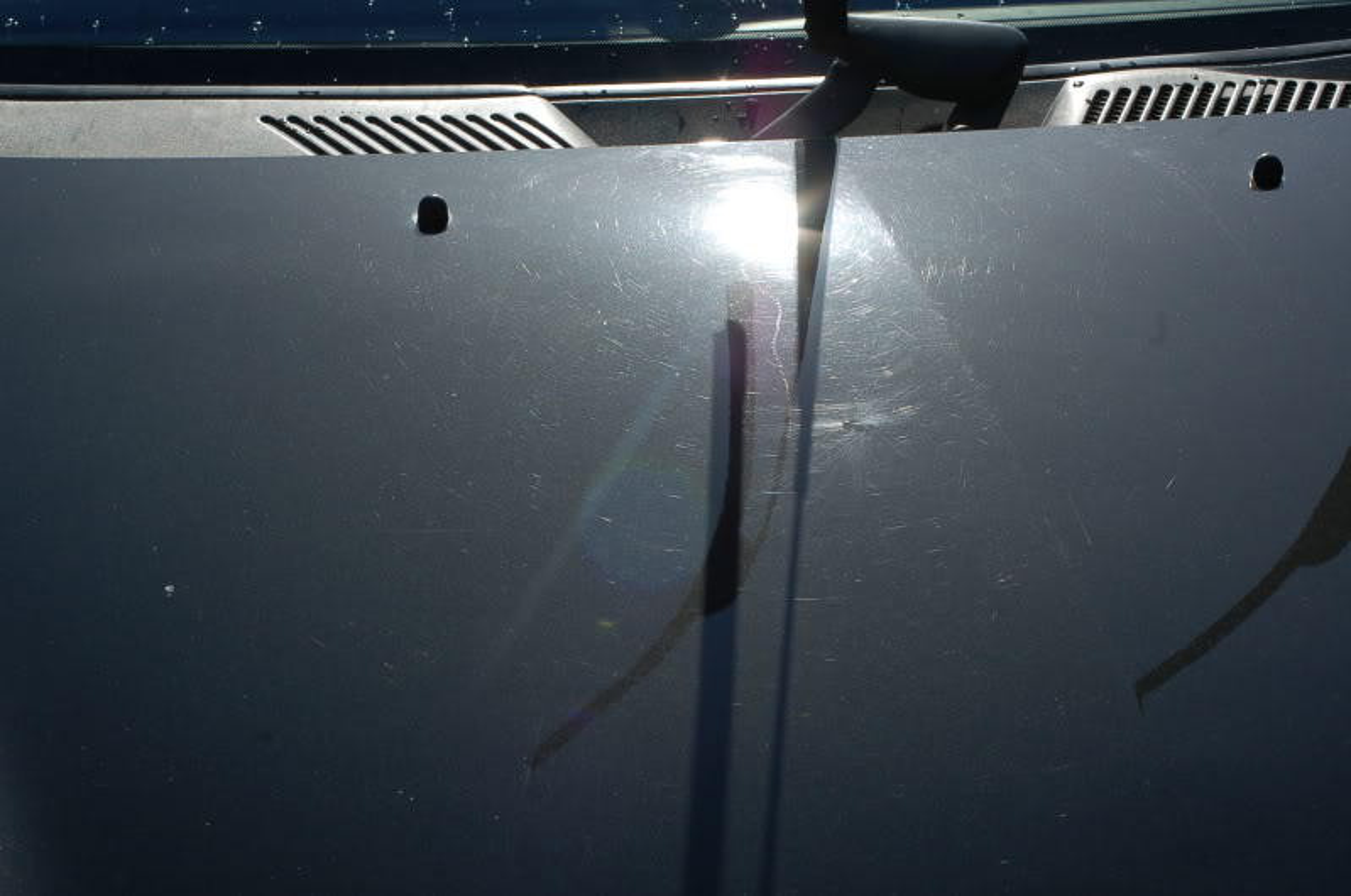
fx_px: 2922
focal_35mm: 78
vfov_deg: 17.4
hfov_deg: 26.0
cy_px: 448
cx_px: 676
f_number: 9
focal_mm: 52
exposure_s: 1/320
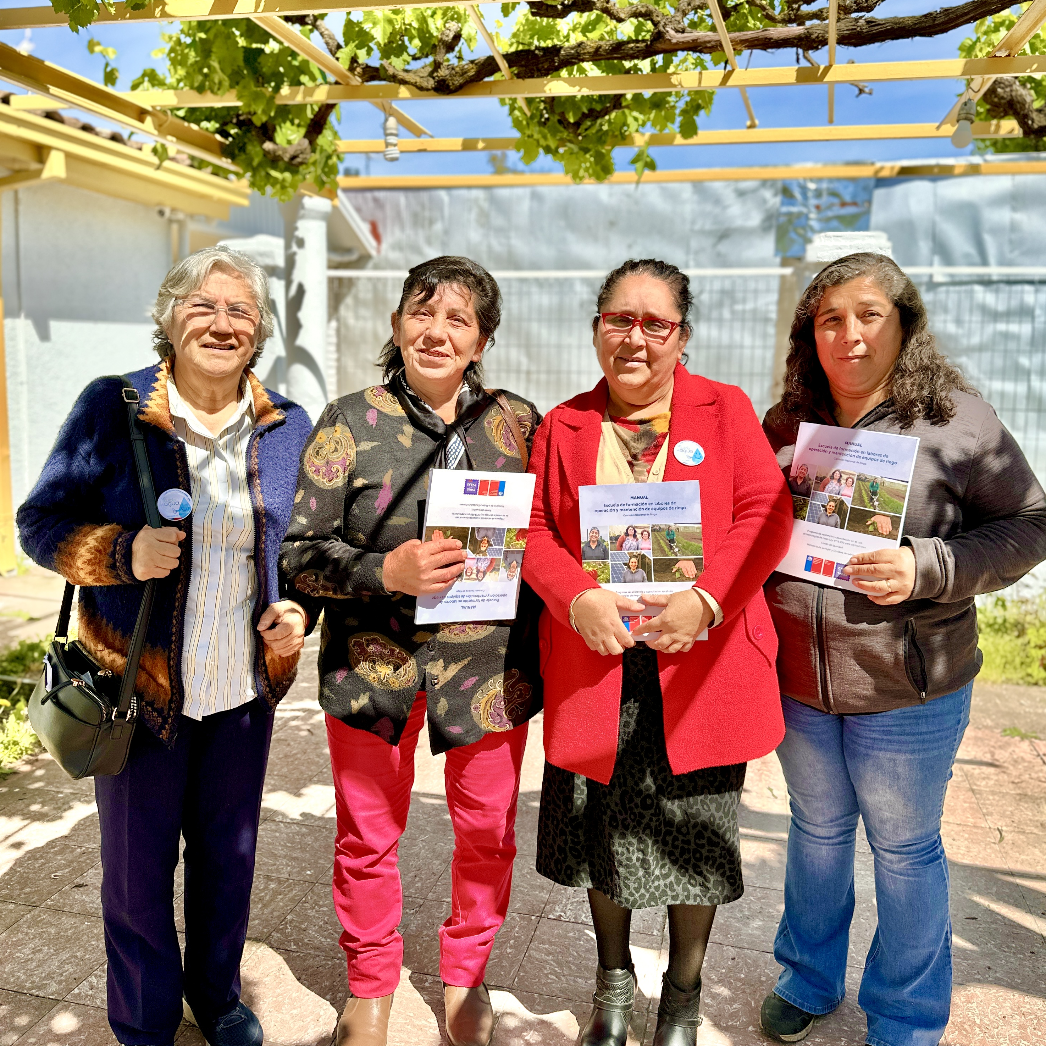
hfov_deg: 55.6
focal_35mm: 29
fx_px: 991
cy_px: 489
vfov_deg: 55.6
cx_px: 521
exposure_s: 1/4184
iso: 80
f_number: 1.78
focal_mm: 6.86
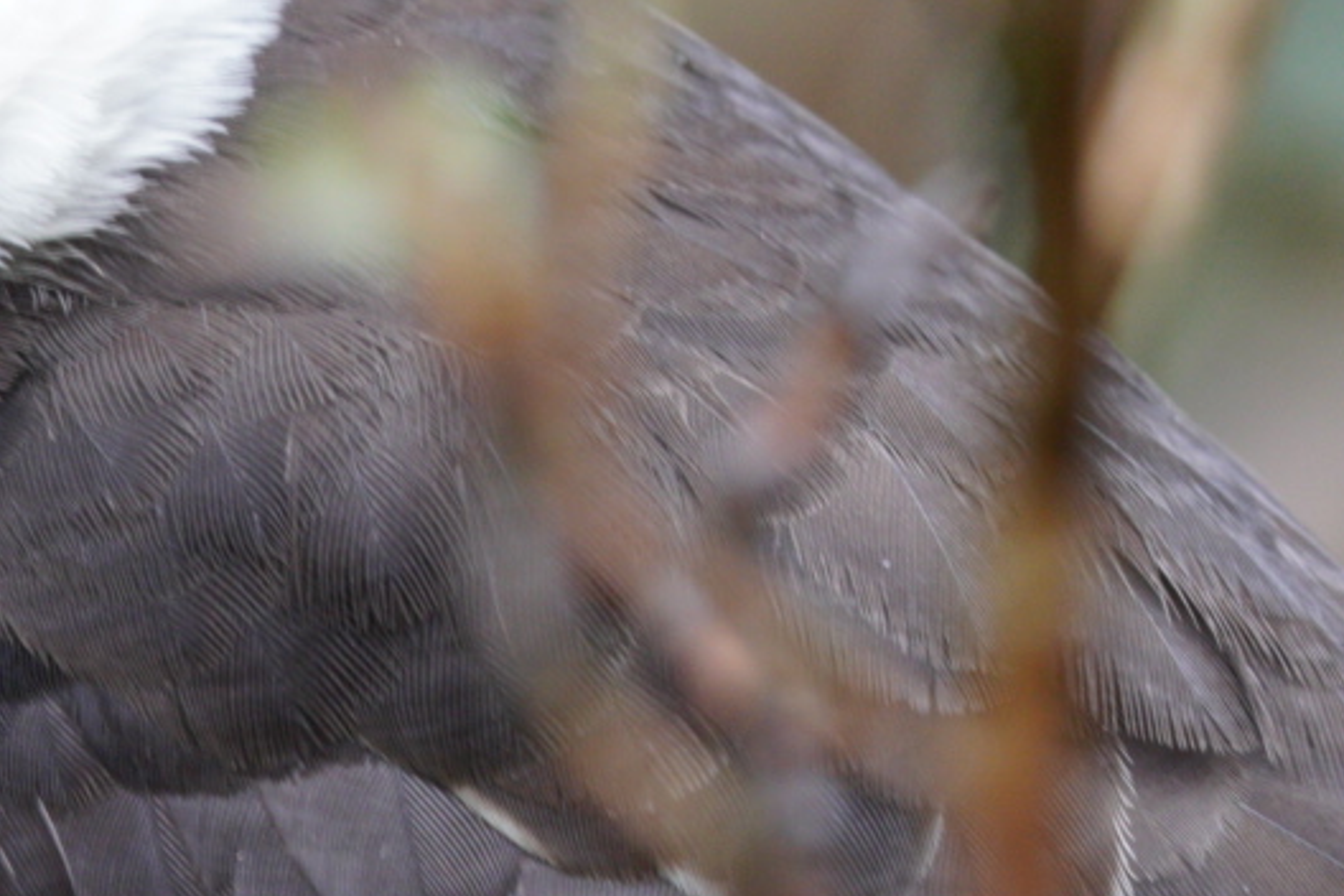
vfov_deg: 0.5
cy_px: 127
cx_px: -389
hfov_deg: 0.7
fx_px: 102920
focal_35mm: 2757
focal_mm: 600
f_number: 9
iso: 500
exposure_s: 1/40
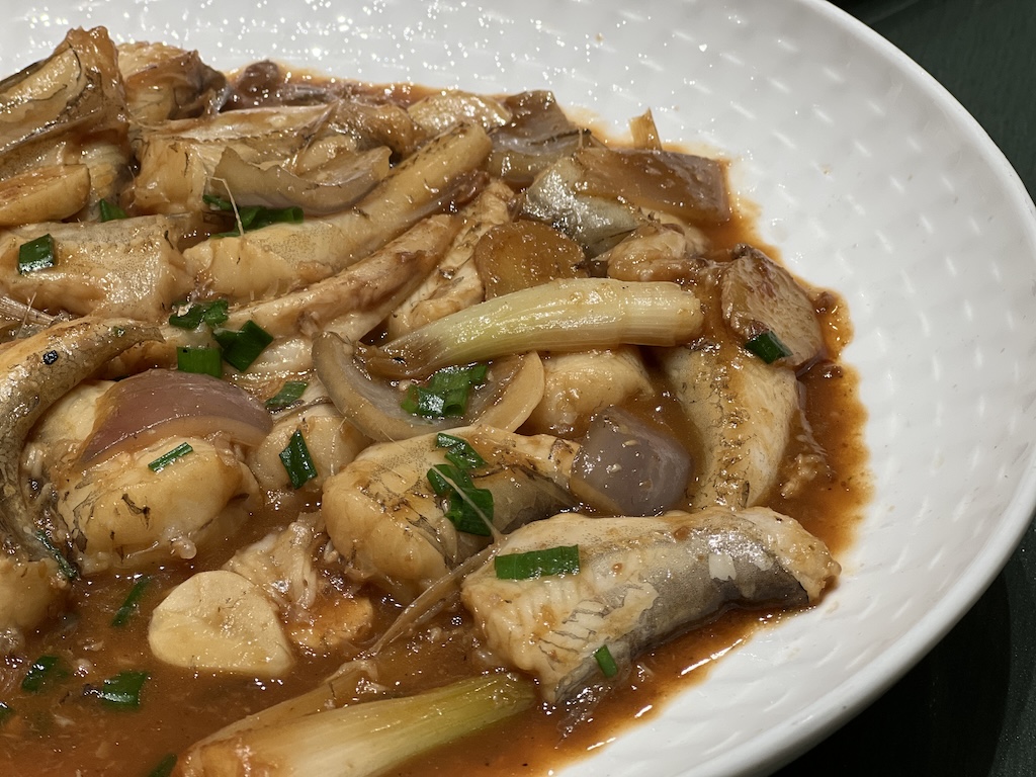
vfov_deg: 19.1
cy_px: 388
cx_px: 518
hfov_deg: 25.3
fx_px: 2304
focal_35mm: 77
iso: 125
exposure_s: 1/100
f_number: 2.8
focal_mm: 9
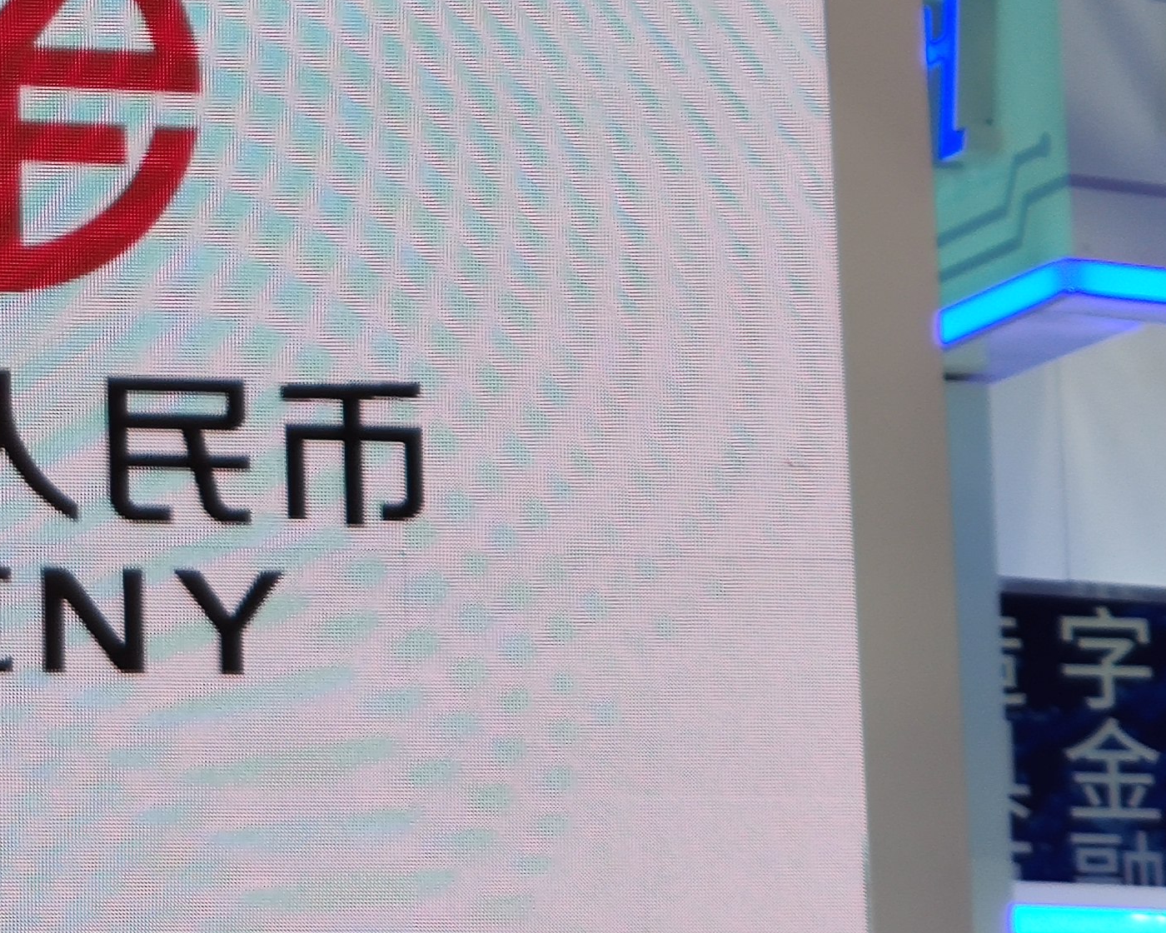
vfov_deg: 9.7
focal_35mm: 159
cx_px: -102
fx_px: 5487
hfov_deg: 11.9
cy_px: 181
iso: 229
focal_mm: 6.22
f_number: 2.2
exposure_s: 1/100
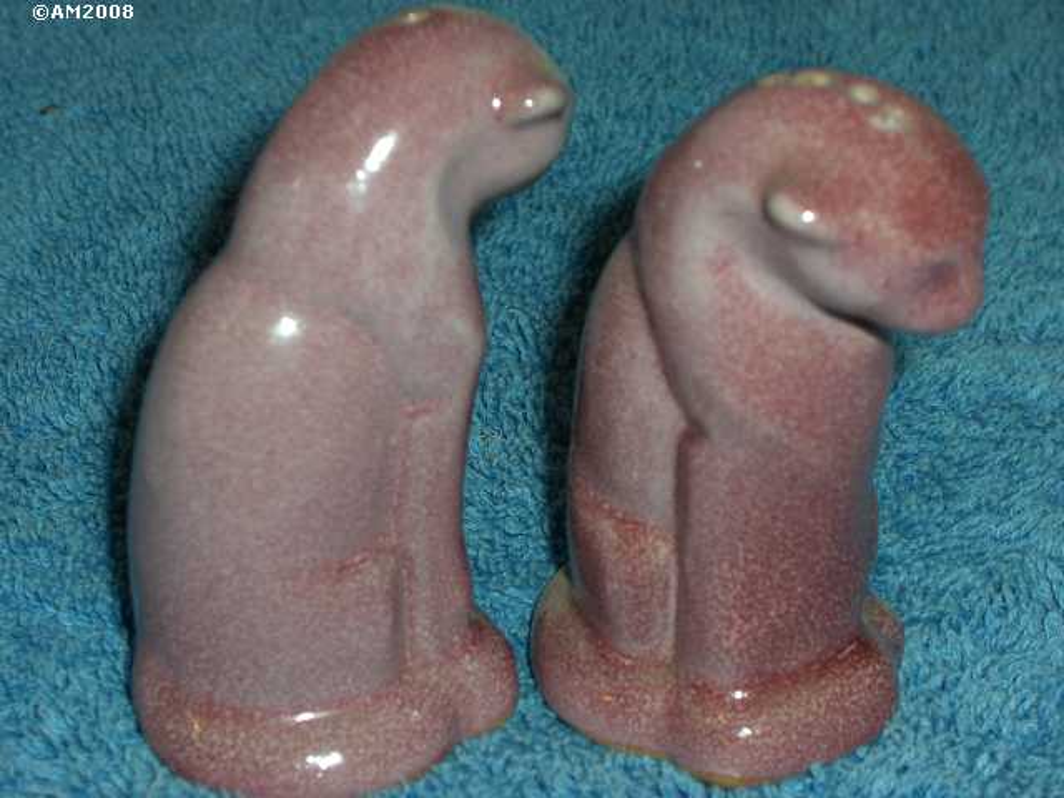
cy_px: 399
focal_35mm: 114
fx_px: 3504
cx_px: 532
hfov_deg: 17.3
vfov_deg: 13.0
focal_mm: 23.7
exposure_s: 1/30
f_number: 10.8
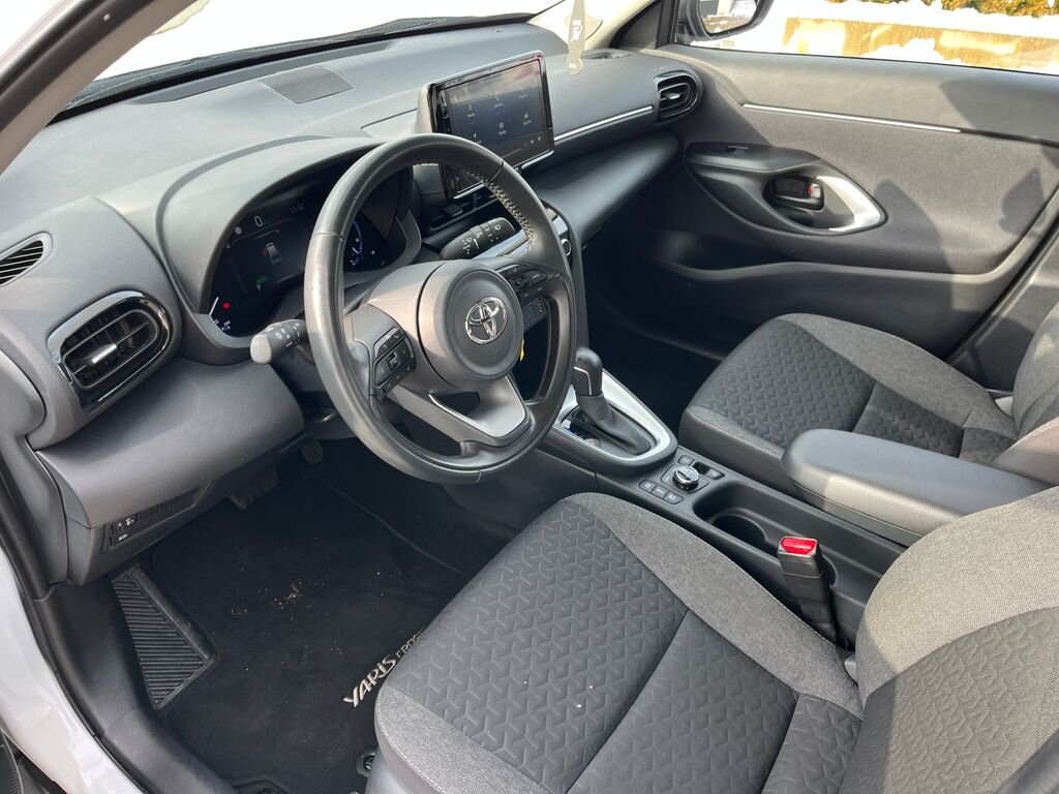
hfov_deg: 67.3
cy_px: 397
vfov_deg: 53.1
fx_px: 795
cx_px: 530
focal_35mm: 26
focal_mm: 5.1
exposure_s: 1/122
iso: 40
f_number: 1.6
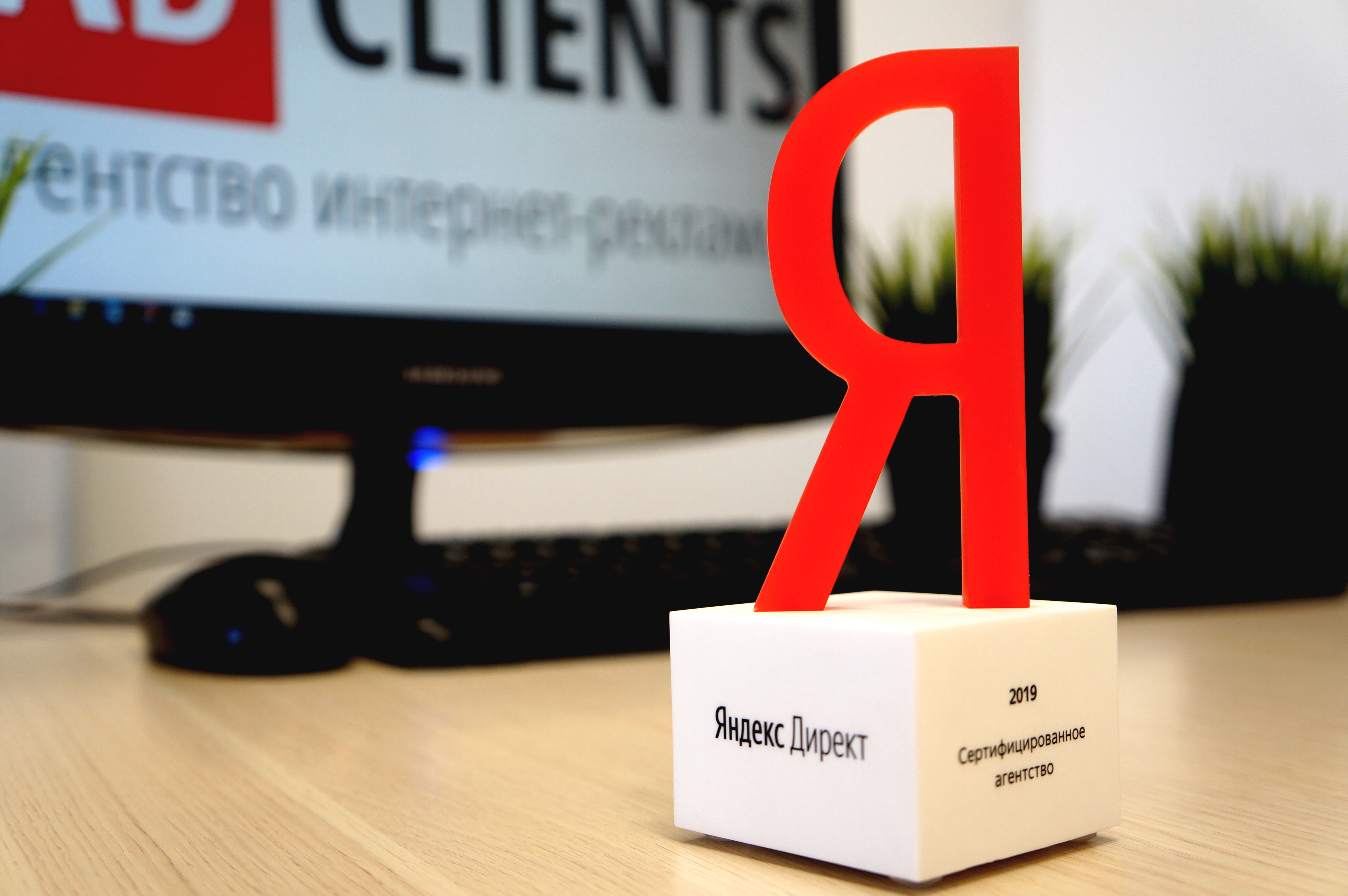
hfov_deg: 46.4
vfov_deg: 31.8
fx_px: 1571
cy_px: 448
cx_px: 674
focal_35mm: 42
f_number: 4
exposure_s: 1/60
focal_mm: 28
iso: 200
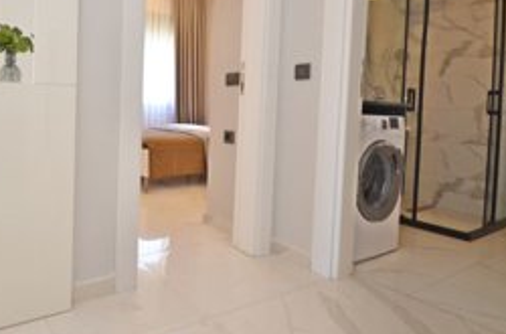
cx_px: 115
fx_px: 336
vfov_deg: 51.6
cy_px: 105
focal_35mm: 24
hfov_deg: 68.2
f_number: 4
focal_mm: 10
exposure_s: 1/60
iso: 450
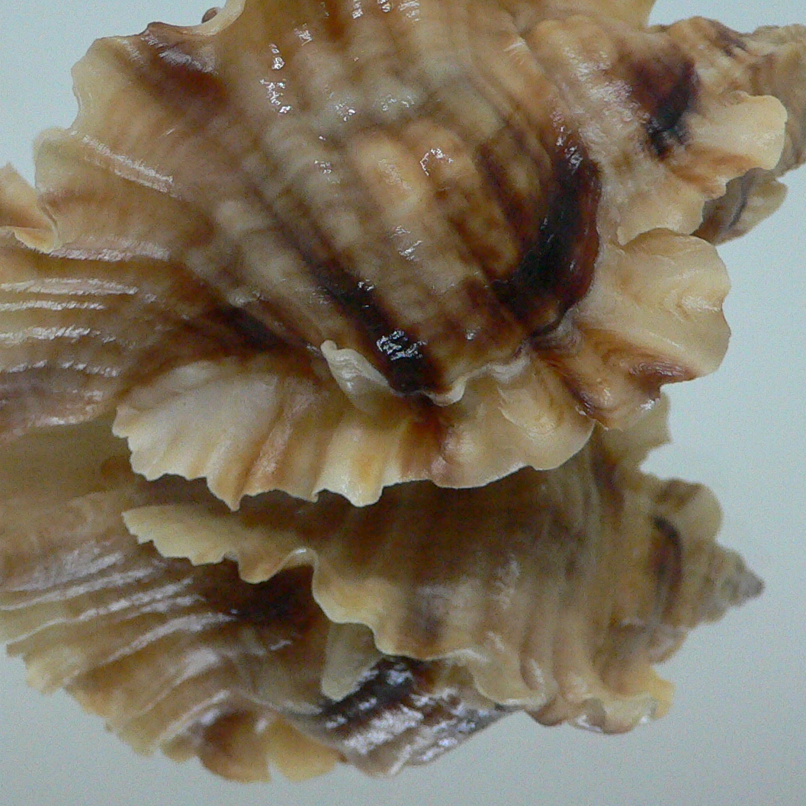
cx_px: 322
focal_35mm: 59
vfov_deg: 28.8
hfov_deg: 29.0
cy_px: 232
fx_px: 1554
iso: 200
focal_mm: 4.6
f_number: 2.8
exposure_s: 1/50
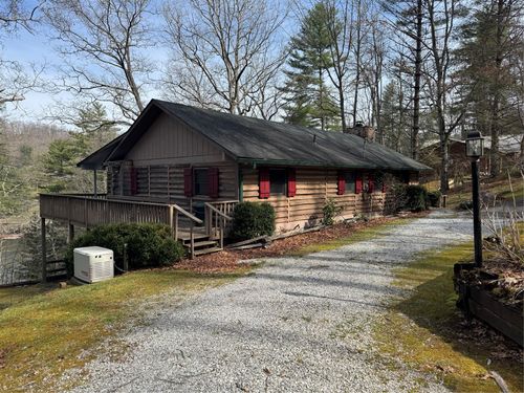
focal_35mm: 24
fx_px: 363
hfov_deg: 71.6
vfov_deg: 56.8
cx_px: 262
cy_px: 196
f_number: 1.78
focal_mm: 6.76
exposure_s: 1/2174
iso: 80
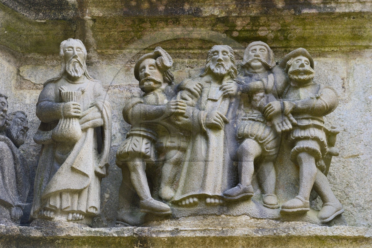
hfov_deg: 28.9
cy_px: 124
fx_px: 723
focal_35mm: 70
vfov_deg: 19.4
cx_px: 186
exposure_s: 1/100
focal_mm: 70
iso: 800
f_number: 5.6
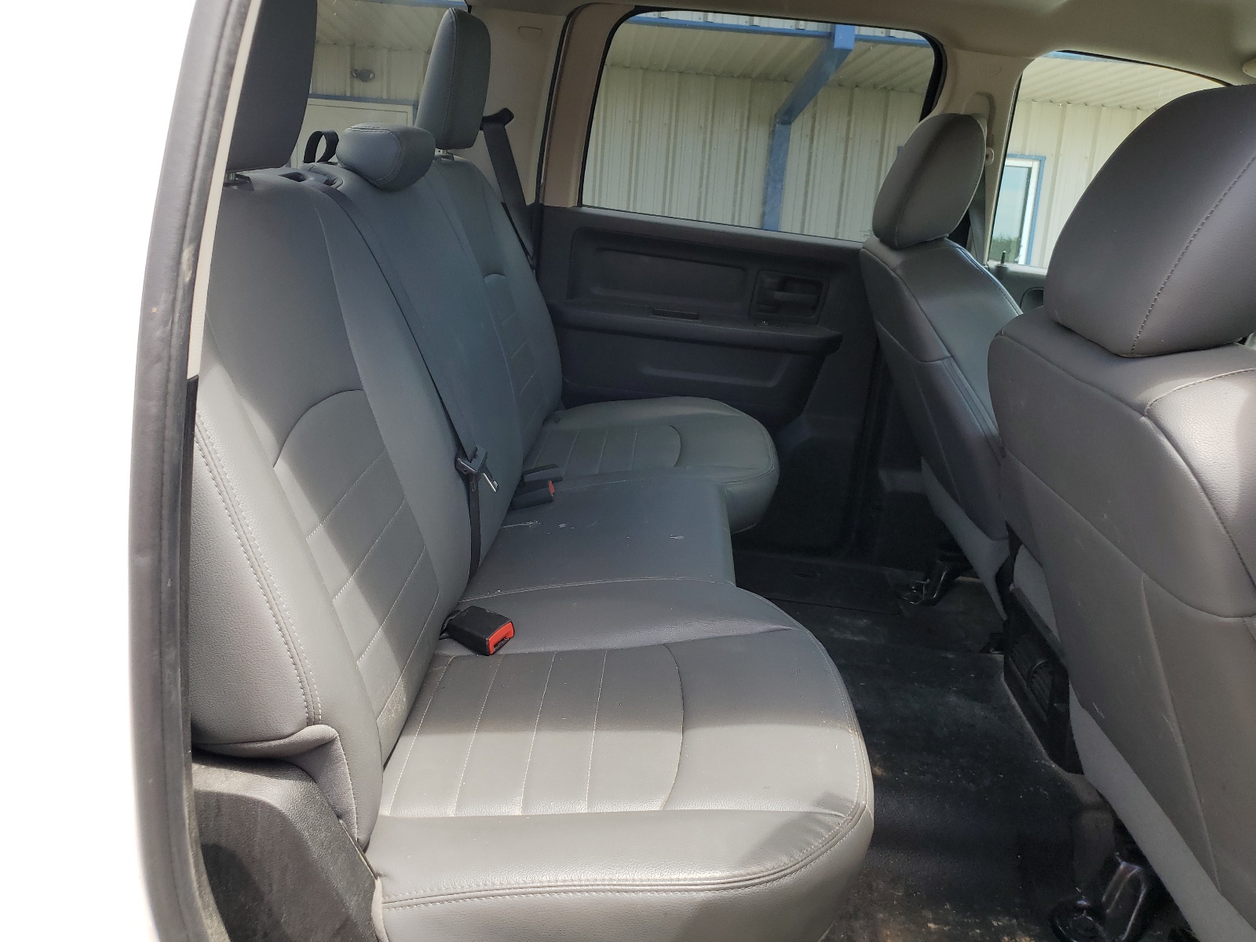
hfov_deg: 67.3
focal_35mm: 26
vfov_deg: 53.1
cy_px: 471
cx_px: 628
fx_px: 943
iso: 50
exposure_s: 1/370
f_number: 1.5
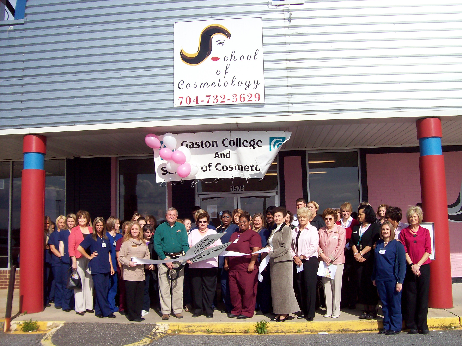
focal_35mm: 36
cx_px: 231
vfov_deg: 39.6
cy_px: 173
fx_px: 480
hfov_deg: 51.4
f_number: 4.8
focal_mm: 6
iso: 80
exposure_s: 1/1042
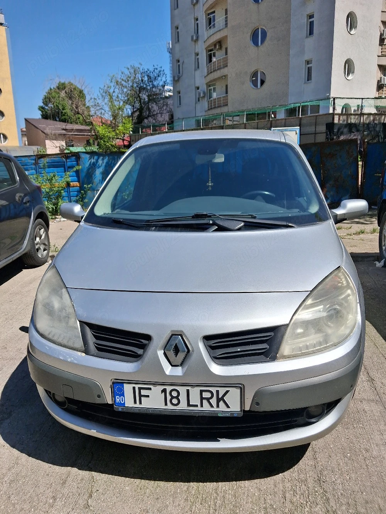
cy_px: 257
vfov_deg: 65.3
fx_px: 401
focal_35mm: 27
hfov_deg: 51.4
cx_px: 193
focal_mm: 4
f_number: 1.8
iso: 25
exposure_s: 1/1429
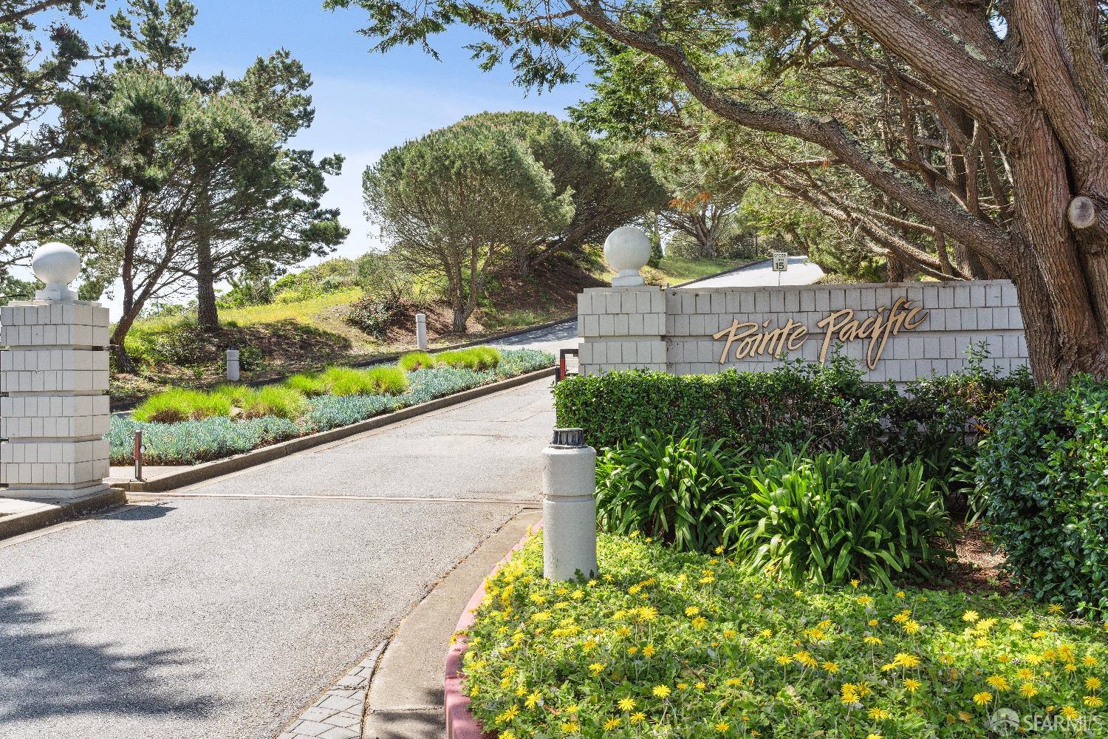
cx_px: 554
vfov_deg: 41.1
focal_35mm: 32
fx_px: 985
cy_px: 370
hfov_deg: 58.7
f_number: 11
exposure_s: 1/350
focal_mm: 32
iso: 640
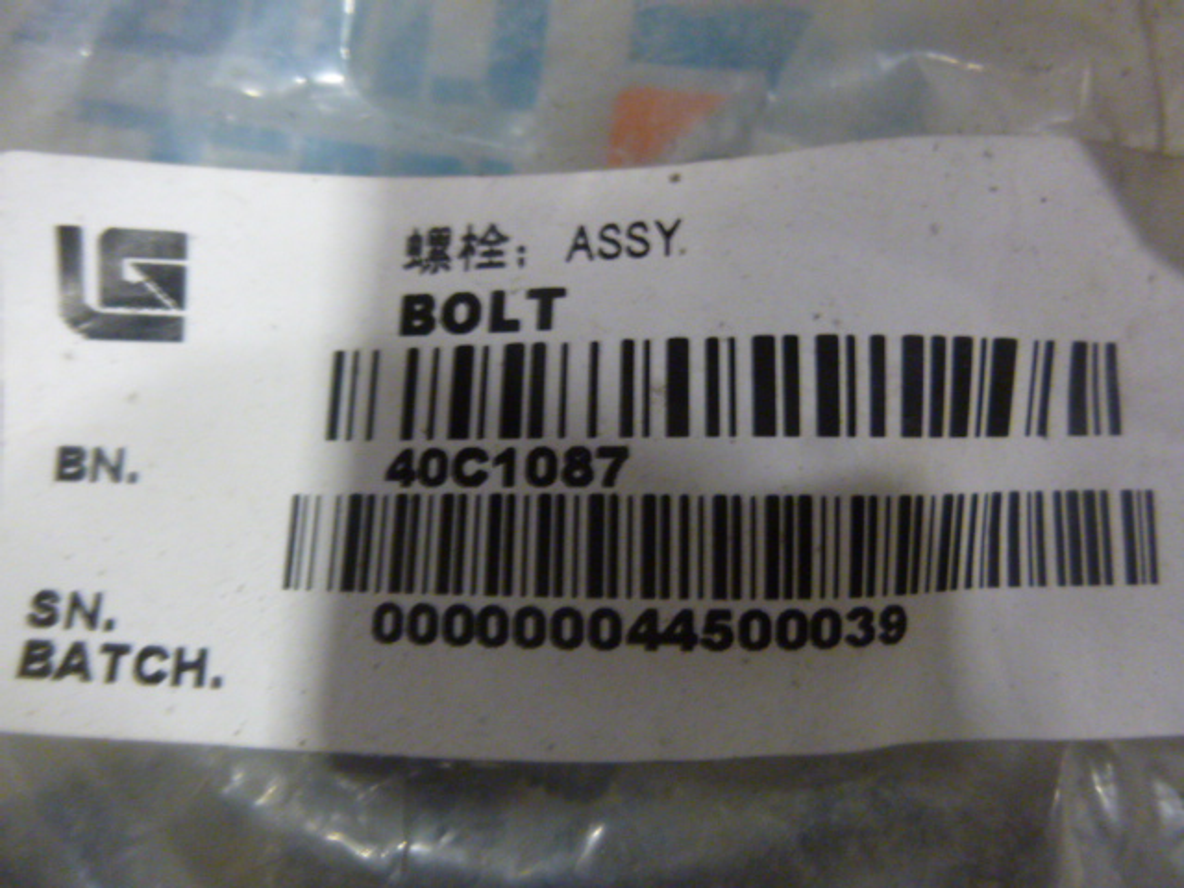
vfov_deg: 54.9
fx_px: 855
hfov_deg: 69.4
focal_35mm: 25
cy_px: 444
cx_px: 592
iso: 400
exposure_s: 1/4
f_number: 3.1
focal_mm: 4.5
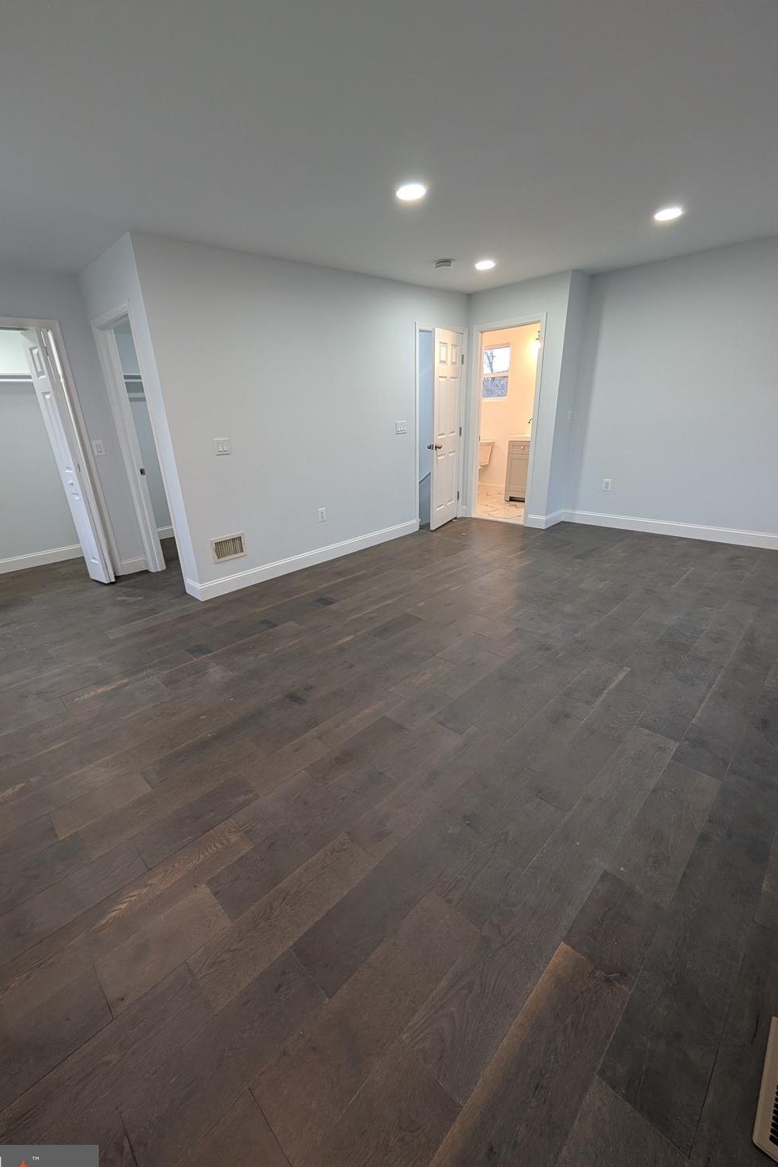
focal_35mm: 13
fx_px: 421
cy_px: 602
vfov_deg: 108.3
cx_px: 358
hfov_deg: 85.3
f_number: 1.7
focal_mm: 2.02
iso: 219
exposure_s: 1/120
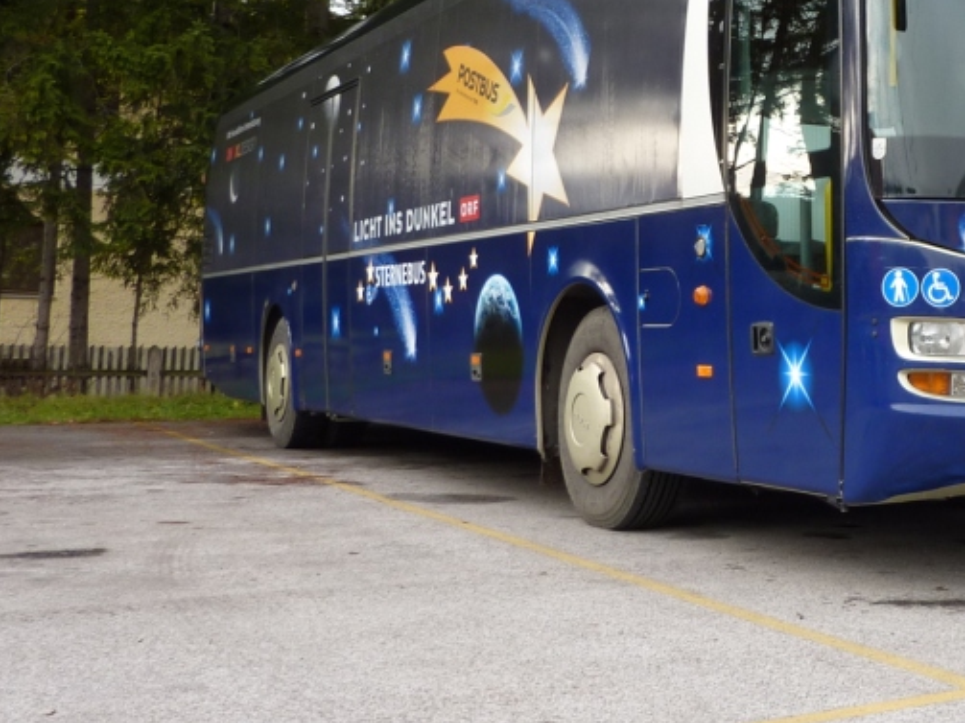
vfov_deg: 24.6
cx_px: 844
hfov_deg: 31.4
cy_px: 203
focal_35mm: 59
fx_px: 1644
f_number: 3.4
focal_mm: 4.7
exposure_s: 1/100
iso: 80
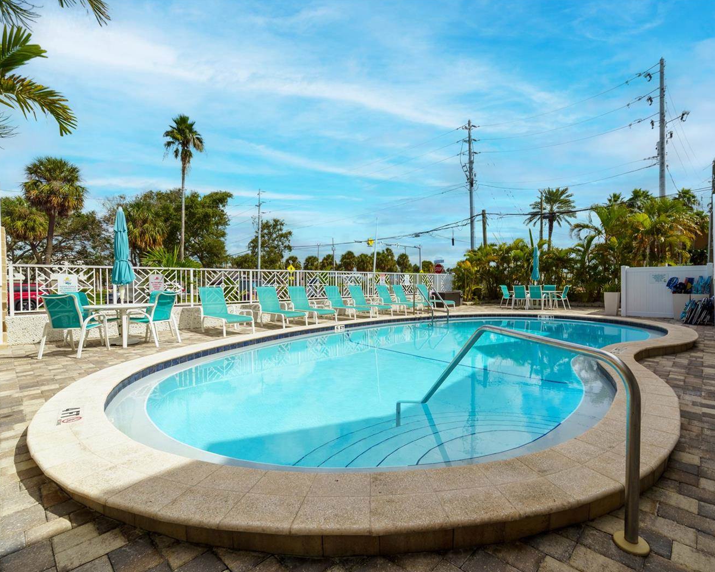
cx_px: 389
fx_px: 339
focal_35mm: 16
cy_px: 287
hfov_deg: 92.9
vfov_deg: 80.4
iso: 200
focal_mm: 14
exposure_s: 1/2000
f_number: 11
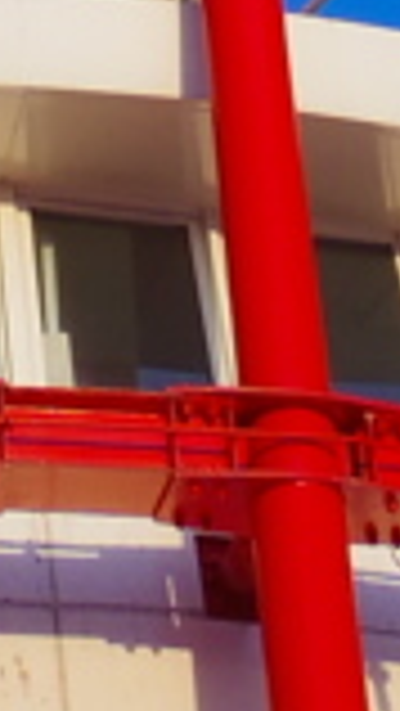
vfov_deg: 10.0
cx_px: -139
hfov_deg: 6.8
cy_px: -1197
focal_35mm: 177
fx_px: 3334
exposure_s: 1/60
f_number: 5.6
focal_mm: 5.5
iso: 100
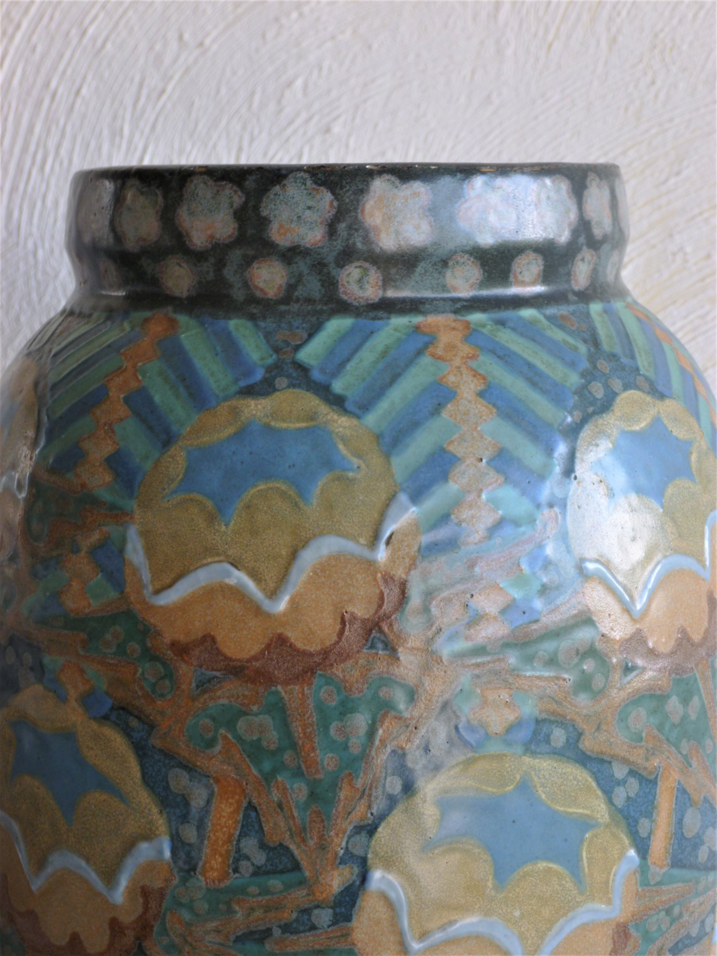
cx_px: 358
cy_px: 478
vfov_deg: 30.3
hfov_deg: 22.9
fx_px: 1768
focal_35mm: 64
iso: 100
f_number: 4.5
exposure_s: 1/20
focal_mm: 11.5
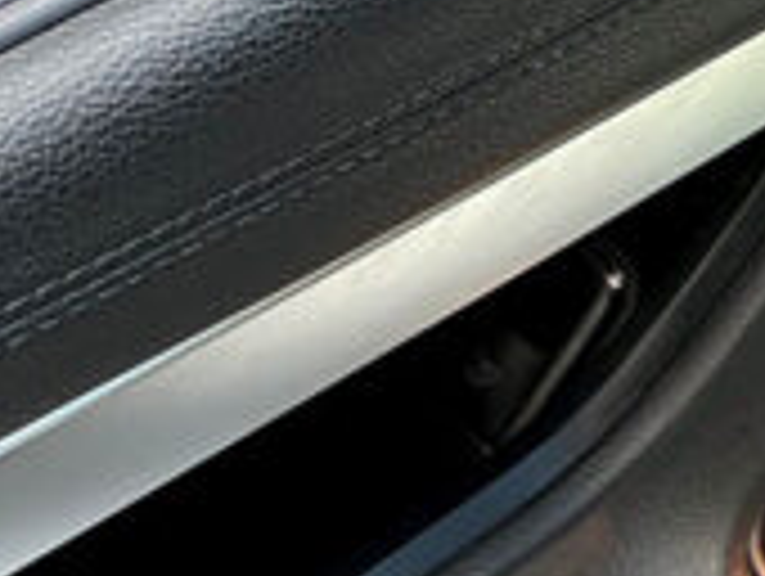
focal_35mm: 122
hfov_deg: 15.2
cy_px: -702
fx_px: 2700
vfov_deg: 10.8
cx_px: 1071
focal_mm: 5.7
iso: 40
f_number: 1.5
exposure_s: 1/121
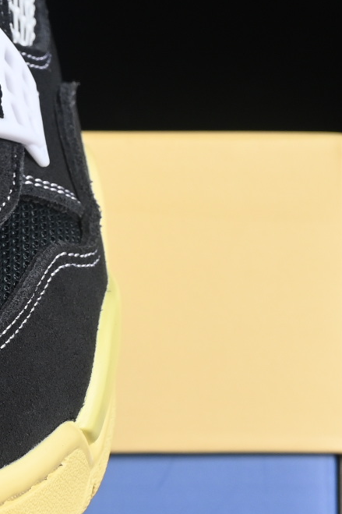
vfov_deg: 6.5
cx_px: -449
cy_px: 178
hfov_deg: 4.3
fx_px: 4519
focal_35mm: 317
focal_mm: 50
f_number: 6.3
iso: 160
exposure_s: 1/60
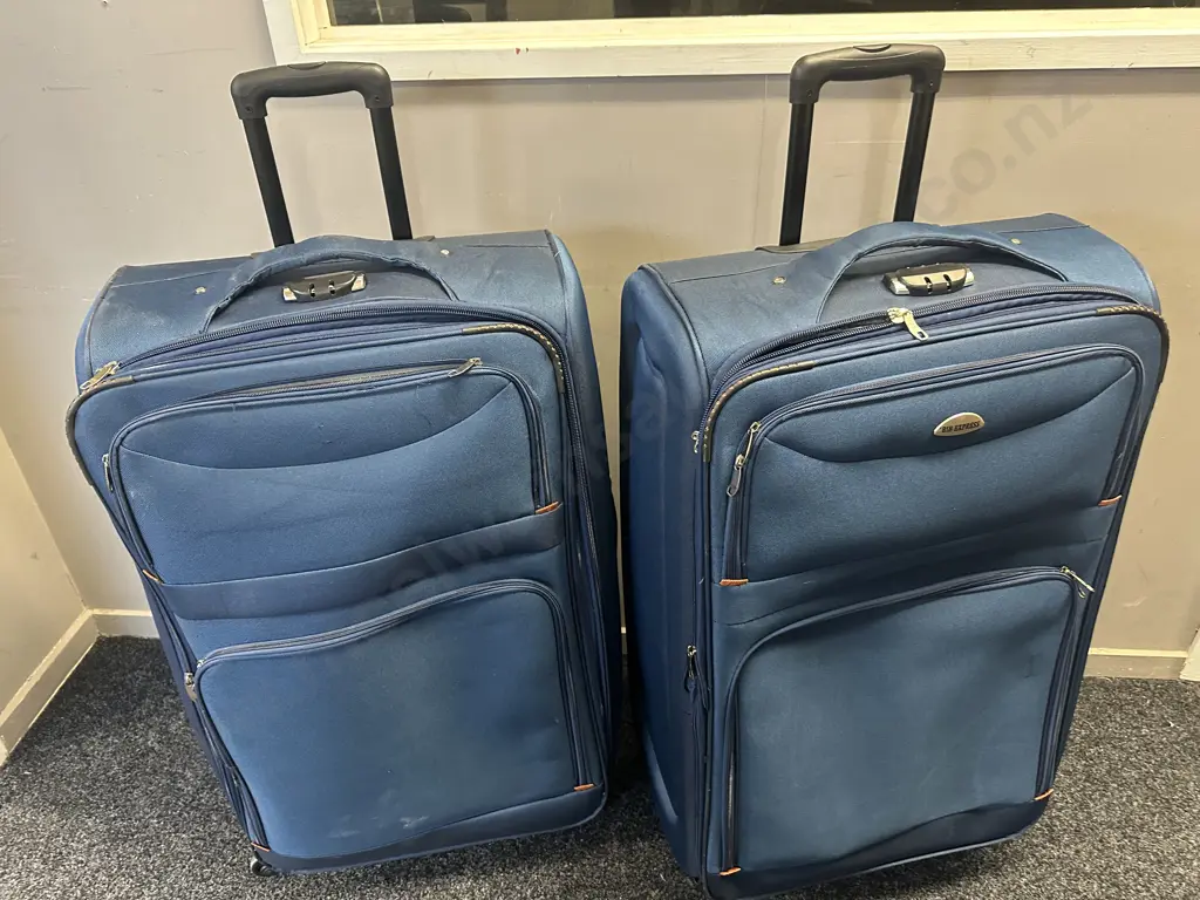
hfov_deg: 71.6
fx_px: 832
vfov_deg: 56.8
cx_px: 600
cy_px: 450
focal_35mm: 24
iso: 500
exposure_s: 1/50
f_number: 1.78
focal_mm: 6.86
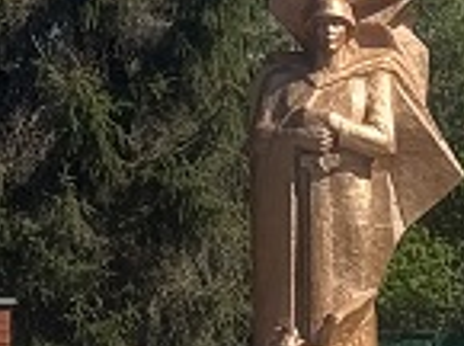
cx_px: 346
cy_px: 179
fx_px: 4439
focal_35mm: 332
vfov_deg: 4.5
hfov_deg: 6.0
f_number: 1.78
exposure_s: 1/4310
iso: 64
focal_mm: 6.76
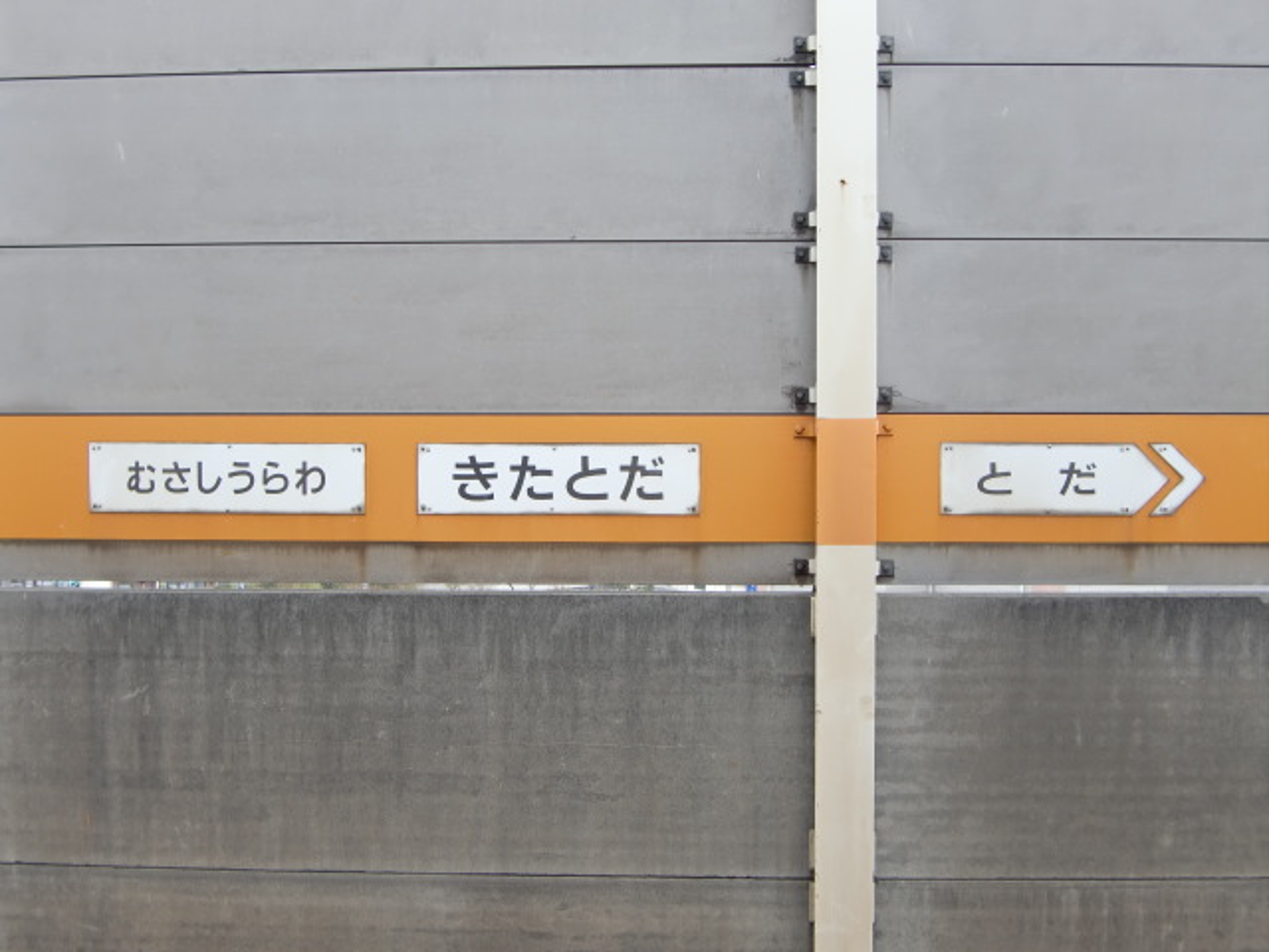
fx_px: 1686
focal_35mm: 46
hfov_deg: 41.2
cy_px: 476
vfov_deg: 31.5
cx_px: 634
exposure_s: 1/100
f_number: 3.3
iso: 64
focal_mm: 8.2
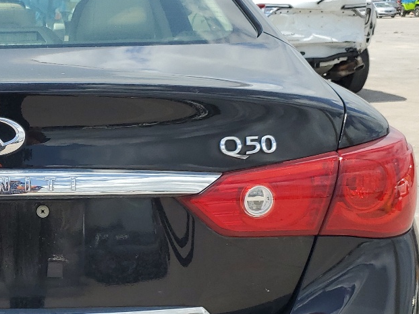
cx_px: -2
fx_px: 811
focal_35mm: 67
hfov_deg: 27.3
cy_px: 256
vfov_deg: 21.6
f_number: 1.5
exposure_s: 1/2500
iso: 50
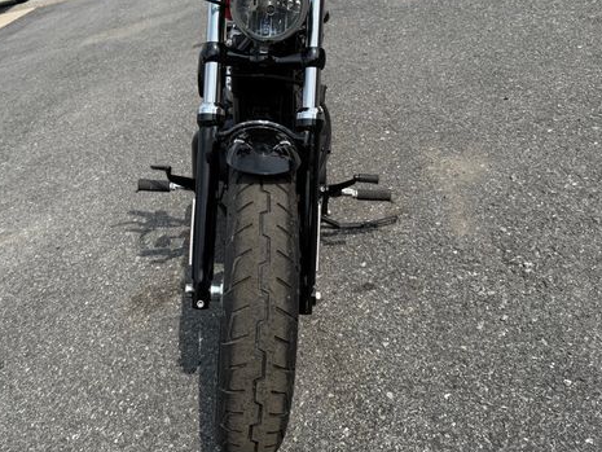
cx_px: 233
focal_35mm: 33
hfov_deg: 54.8
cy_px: 174
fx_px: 574
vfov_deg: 42.7
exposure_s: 1/4673
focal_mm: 6.76
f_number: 1.78
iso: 80
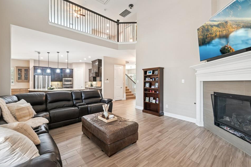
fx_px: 105
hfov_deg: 100.4
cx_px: 123
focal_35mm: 15
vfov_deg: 77.3
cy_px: 81
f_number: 8
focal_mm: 14
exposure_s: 1/5
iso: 400
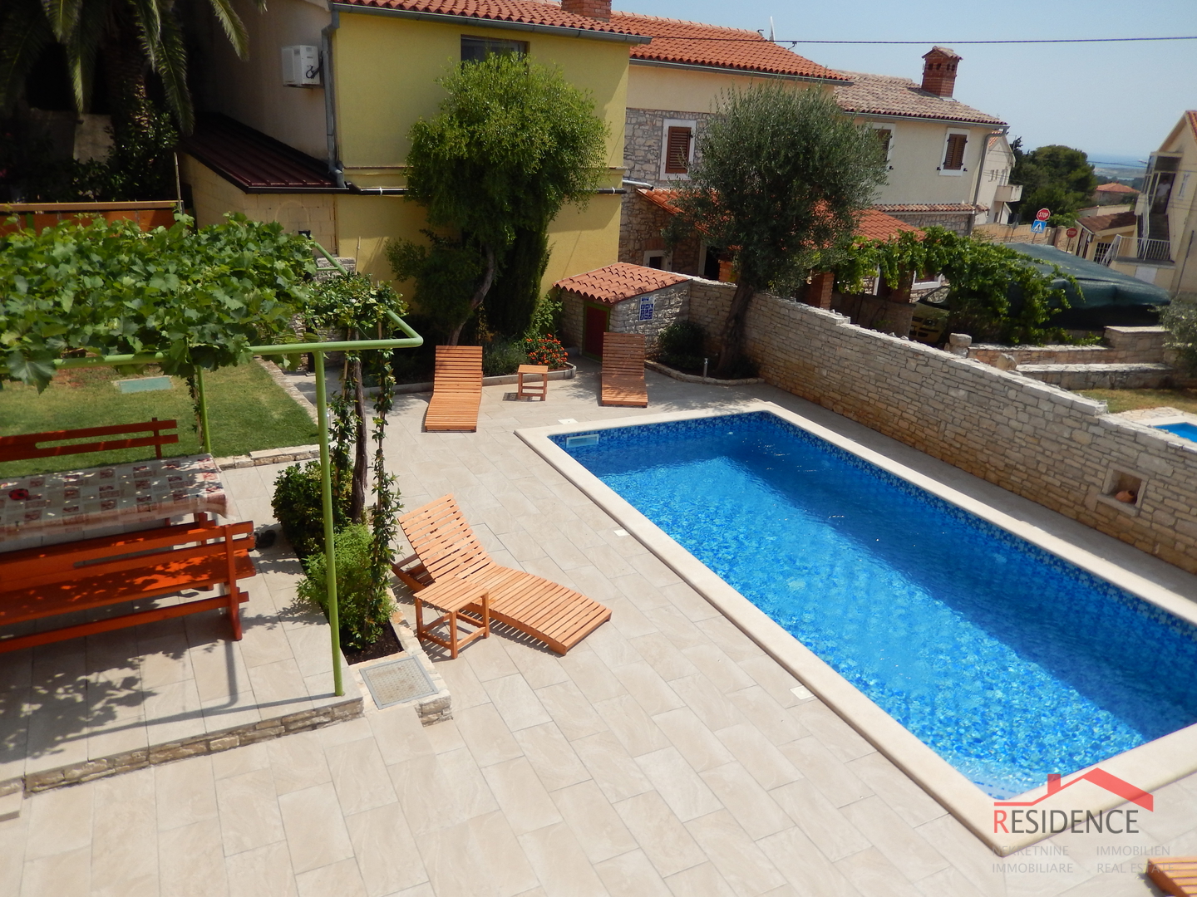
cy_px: 448
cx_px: 598
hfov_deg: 69.4
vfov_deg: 54.9
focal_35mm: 25
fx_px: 864
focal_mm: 4.5
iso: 125
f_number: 6.8
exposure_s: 1/500
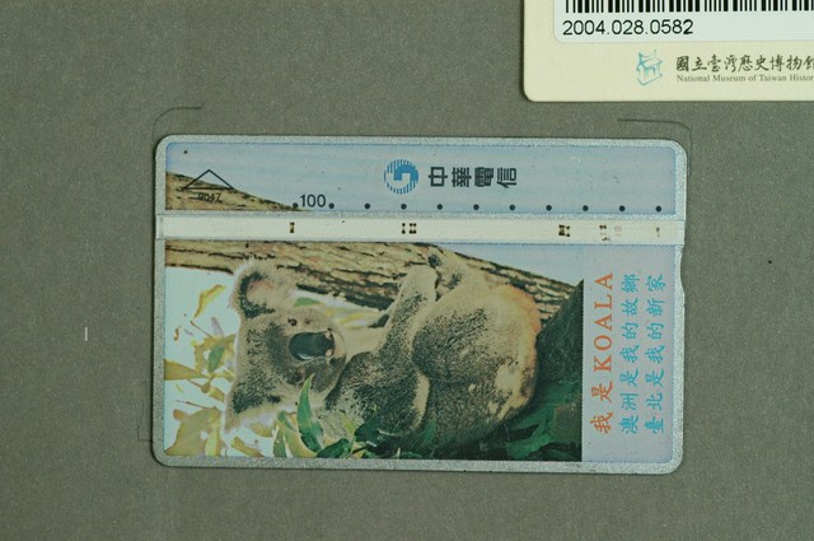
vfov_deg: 15.1
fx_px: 2032
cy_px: 270
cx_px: 407
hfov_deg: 22.6
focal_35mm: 90
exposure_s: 1/13
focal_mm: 60
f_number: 6.3
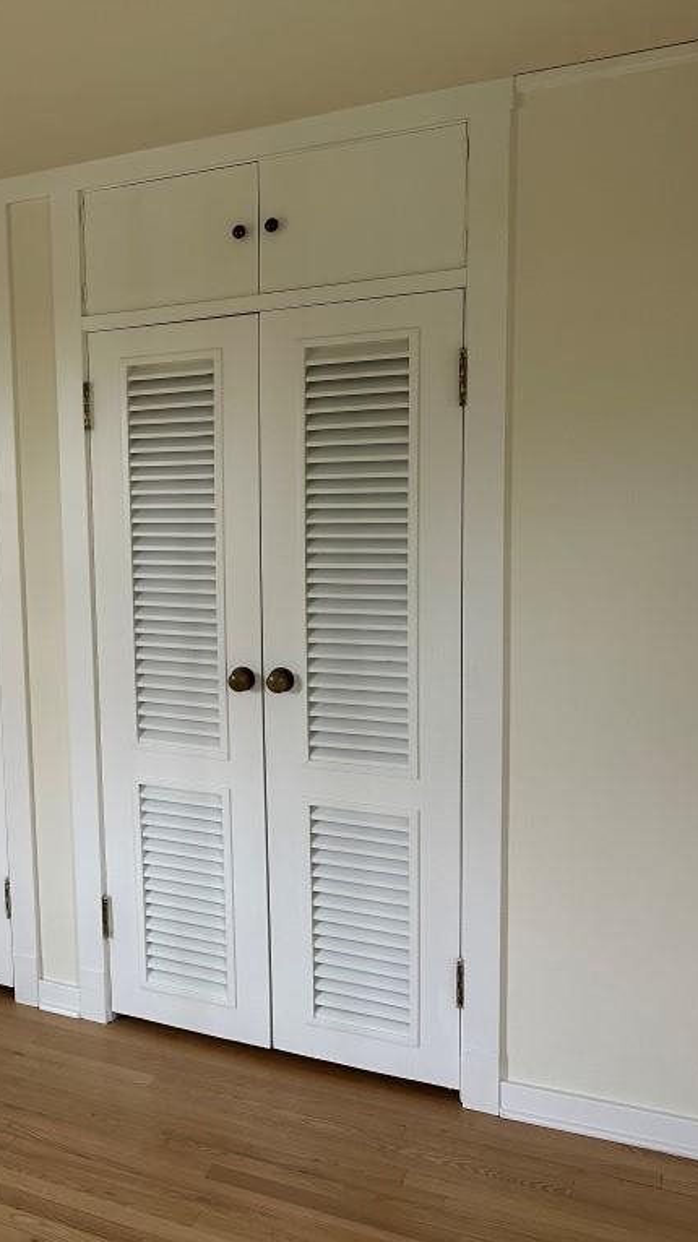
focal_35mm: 35
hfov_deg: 30.7
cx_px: -36
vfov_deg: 56.6
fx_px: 1152
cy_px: 620
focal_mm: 6.86
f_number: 1.78
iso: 160
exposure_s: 1/121
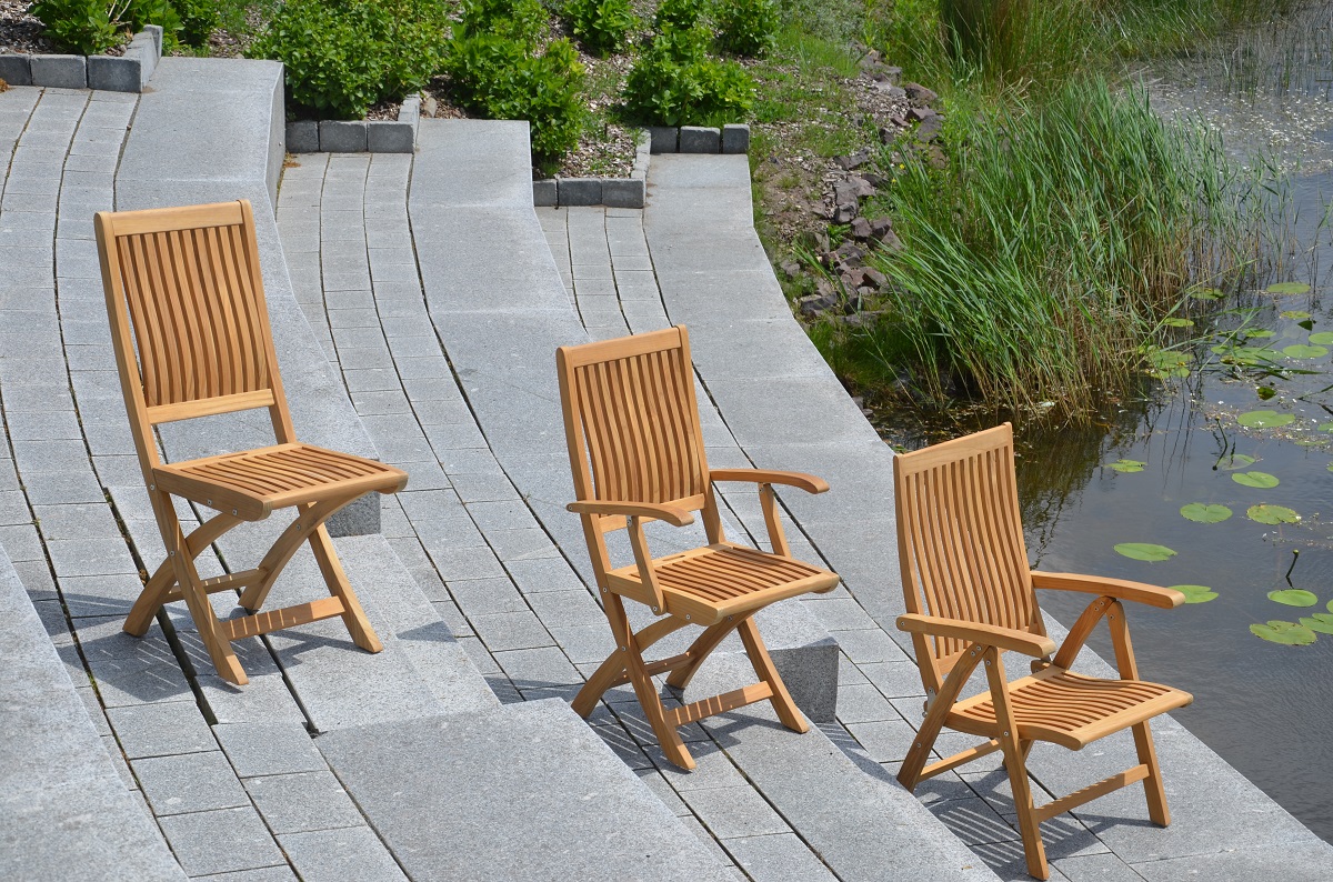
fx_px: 2881
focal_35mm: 78
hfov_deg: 26.0
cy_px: 441
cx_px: 666
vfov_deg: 17.4
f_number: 9
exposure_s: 1/320
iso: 100
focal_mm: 52
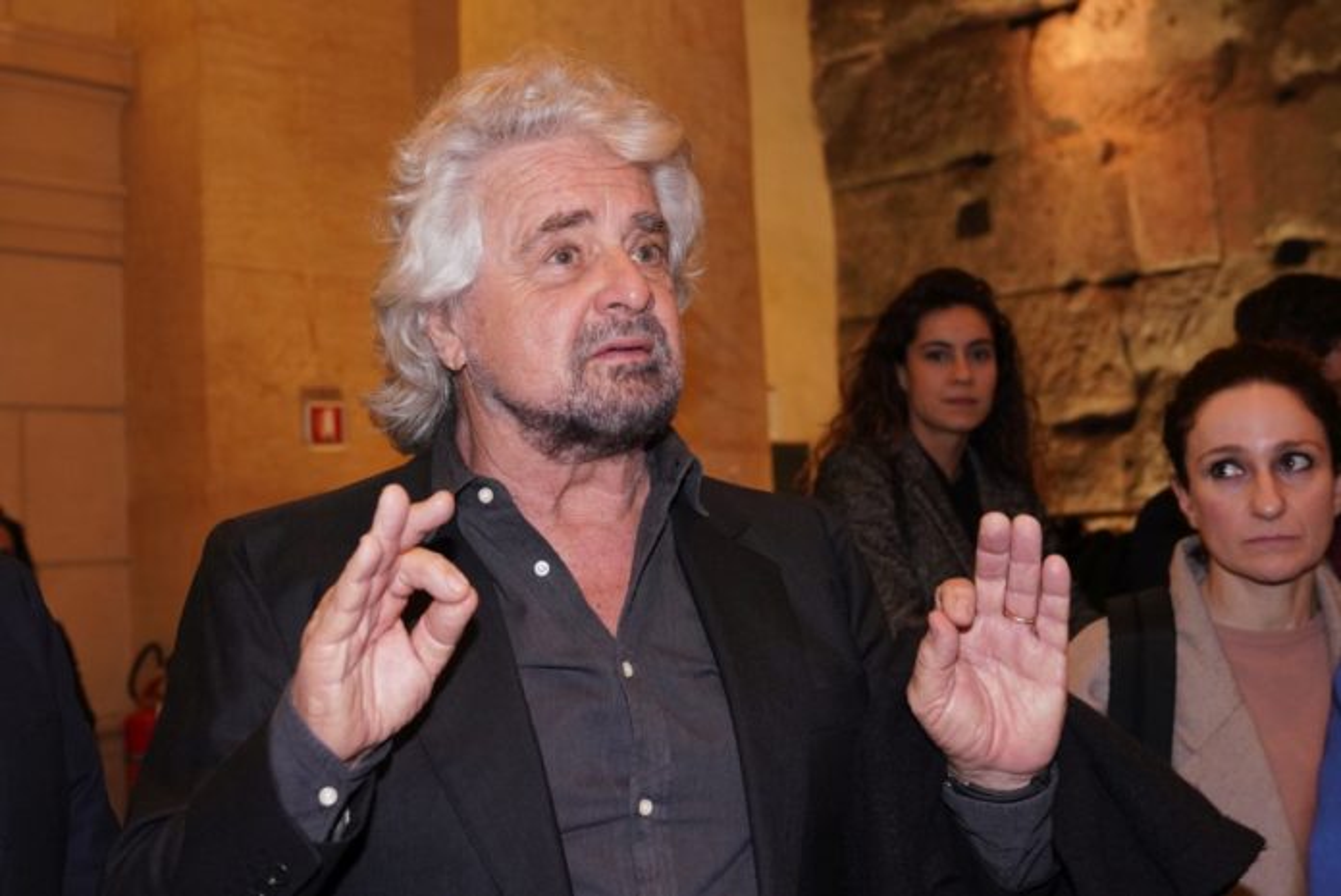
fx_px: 1342
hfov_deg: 53.1
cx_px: 670
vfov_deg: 36.9
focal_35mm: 36
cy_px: 448
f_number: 4.5
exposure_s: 1/60
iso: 1600
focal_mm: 36
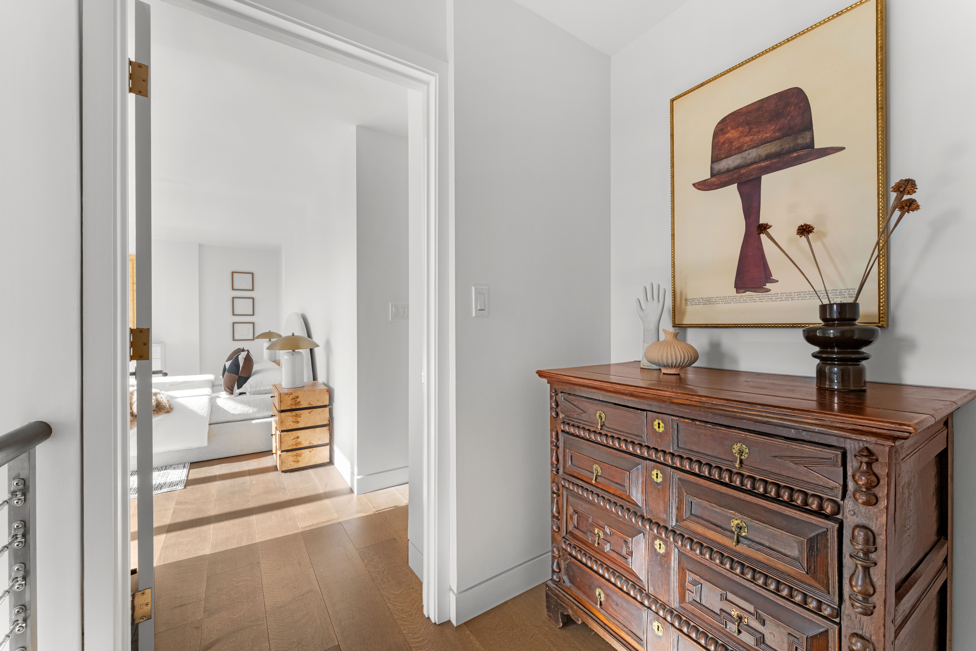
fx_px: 396
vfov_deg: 78.8
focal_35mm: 15
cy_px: 326
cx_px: 488
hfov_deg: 101.9
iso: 1600
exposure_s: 1/40
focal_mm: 14.6
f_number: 11
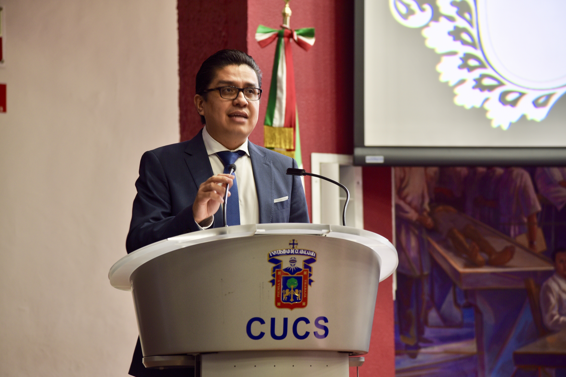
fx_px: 1887
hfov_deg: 17.1
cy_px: 188
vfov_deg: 11.4
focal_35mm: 120
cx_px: 283
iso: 250
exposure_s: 1/10
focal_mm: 120
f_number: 4.5
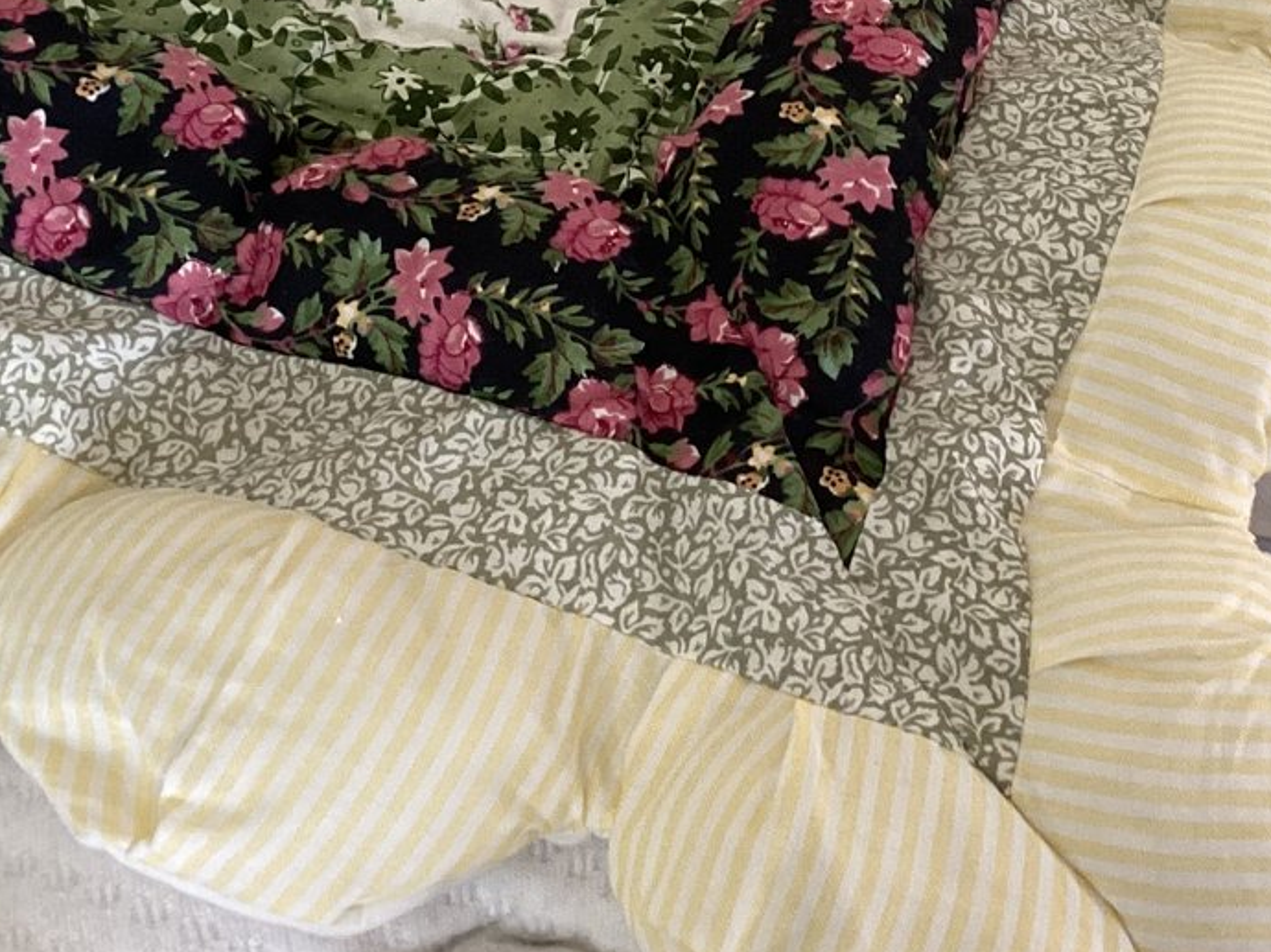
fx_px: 2496
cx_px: 743
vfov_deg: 21.3
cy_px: 178
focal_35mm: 68
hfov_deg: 28.5
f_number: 2.4
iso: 200
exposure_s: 1/50
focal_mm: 3.3
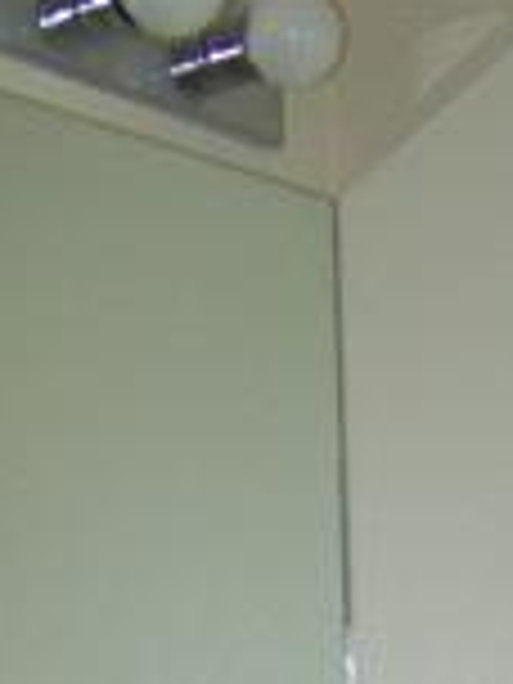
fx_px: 2371
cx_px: 297
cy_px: 1071
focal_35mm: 120
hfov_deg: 12.3
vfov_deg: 15.0
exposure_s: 1/60
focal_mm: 6.3
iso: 80
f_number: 2.8
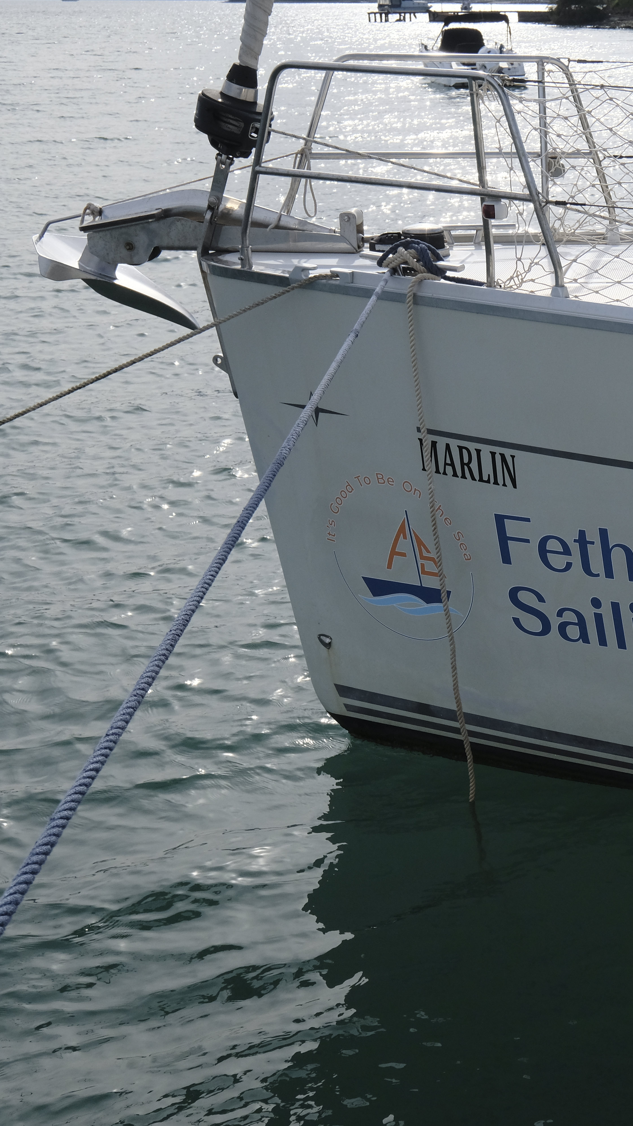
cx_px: 778
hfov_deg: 22.4
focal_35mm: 49
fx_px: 1462
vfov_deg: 42.1
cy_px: 560
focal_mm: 20.9
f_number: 7.1
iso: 800
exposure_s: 1/1900
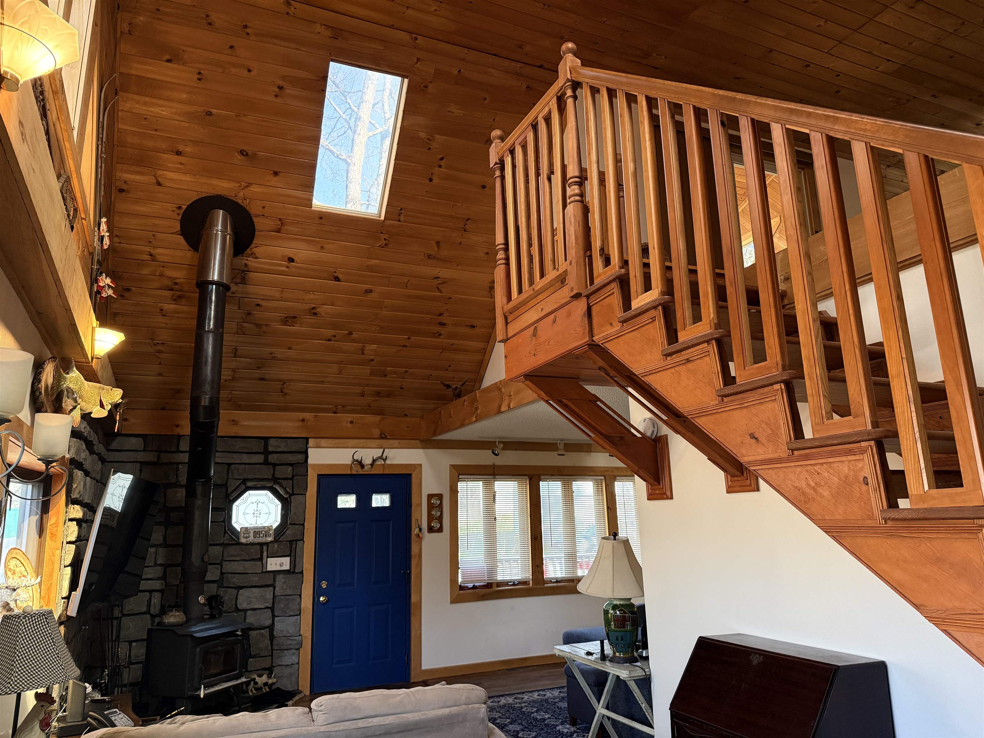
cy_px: 369
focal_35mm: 24
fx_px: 682
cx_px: 492
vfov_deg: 56.8
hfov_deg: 71.6
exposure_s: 1/120
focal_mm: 6.76
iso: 320
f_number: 1.78
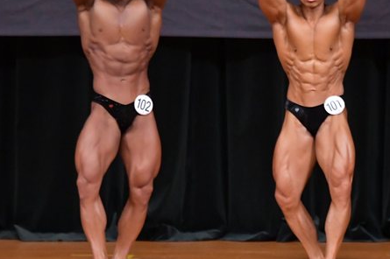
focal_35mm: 444
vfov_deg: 3.1
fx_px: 4806
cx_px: 279
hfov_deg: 4.6
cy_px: 123
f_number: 5.6
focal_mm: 170
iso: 5000
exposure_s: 1/400
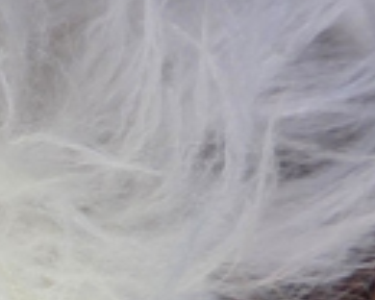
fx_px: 2308
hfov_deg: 9.0
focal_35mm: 208
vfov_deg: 7.4
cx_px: -239
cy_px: 40
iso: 80
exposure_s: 1/1546
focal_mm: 5.4
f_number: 1.8
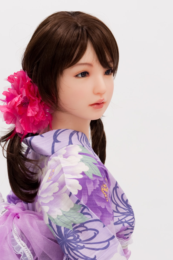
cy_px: 192
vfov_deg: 19.5
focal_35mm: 104
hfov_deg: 13.1
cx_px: 60
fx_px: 750
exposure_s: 1/80
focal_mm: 60
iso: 100
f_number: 6.3
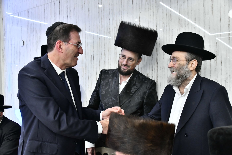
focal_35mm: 36
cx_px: 116
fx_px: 232
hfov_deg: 53.1
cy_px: 78
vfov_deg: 36.9
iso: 3200
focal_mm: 36
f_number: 5.6
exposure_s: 1/100
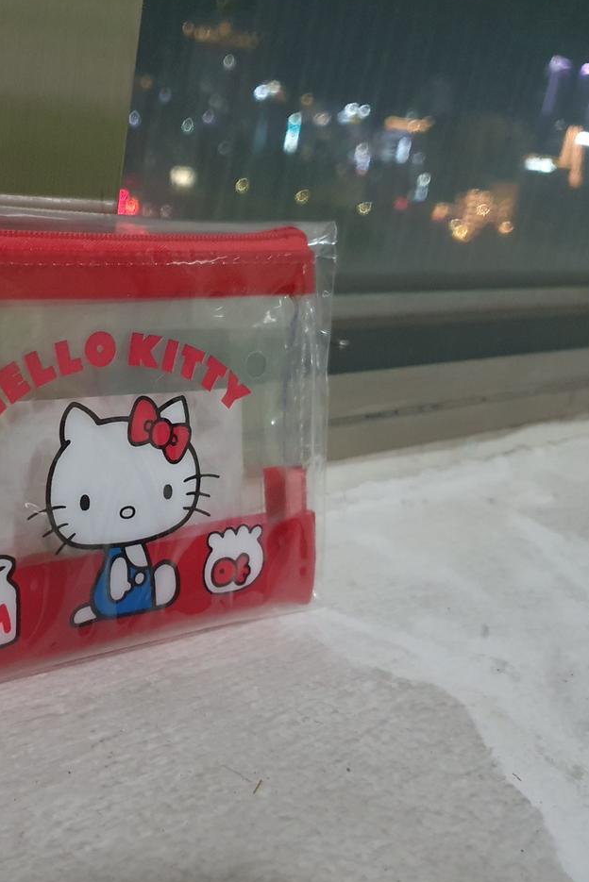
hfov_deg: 34.7
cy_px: 441
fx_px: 907
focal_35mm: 37
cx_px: 105
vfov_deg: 51.9
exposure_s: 1/30
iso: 640
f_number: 1.5
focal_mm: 4.32
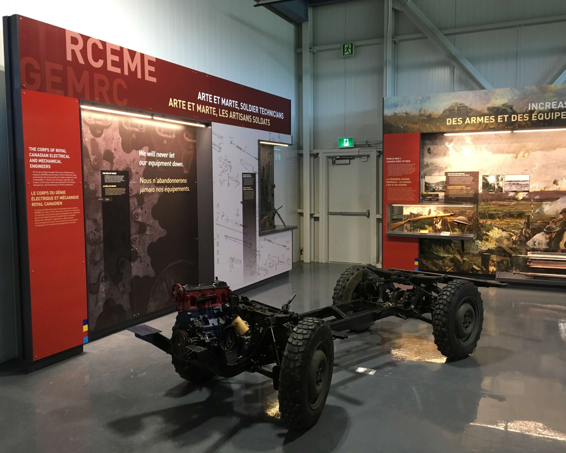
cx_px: 294
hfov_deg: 57.2
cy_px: 221
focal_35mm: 31
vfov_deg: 47.1
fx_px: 519
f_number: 2.2
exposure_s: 1/30
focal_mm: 4.15
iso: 100
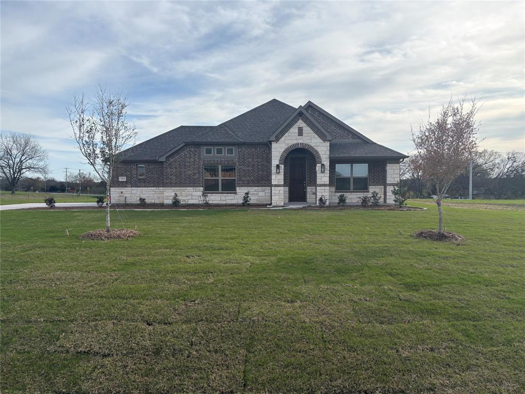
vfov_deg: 53.1
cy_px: 197
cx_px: 262
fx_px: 394
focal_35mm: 26
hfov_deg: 67.3
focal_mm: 5.96
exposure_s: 1/3831
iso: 50
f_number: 1.6
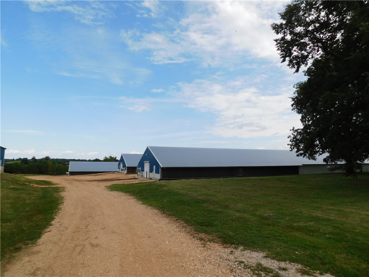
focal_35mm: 23
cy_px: 138
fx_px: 245
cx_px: 184
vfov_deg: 58.9
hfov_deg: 73.9
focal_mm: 4
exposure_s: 1/400
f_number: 6
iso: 125
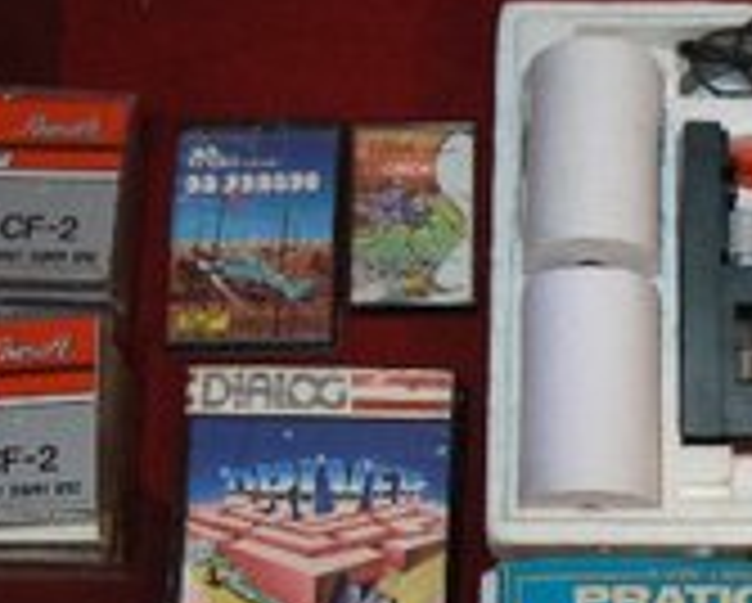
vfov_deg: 17.8
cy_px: 626
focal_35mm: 84
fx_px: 1872
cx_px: 585
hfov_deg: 22.5
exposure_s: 1/15
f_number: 2.8
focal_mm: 6
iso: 200
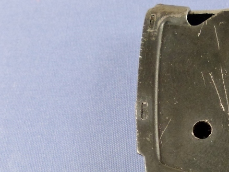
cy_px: 123
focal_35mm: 57
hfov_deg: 31.5
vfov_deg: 25.4
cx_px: 224
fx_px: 377
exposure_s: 1/60
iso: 250
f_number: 2.8
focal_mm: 4.5
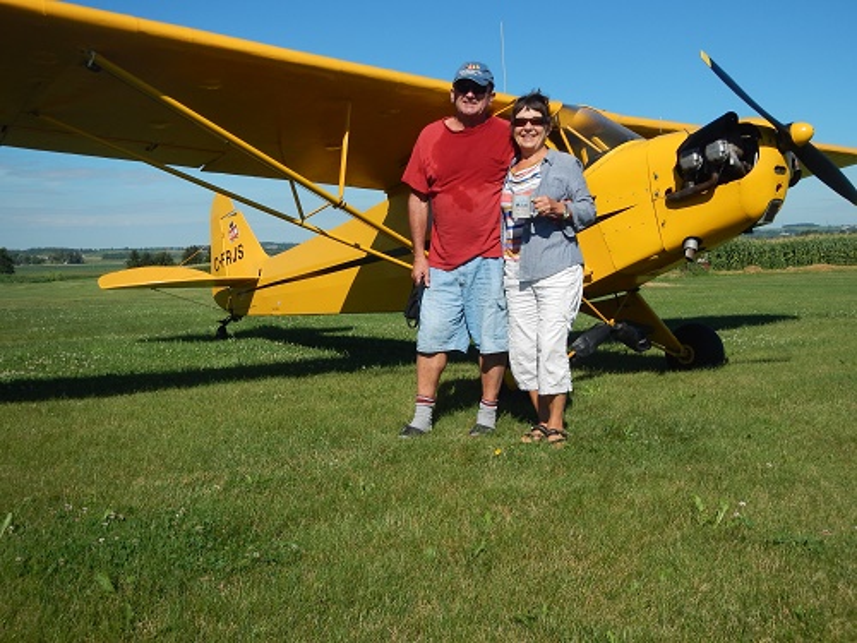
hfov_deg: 51.4
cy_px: 322
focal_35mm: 36
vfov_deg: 39.7
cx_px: 428
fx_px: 891
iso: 125
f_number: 4
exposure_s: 1/1500
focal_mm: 6.5
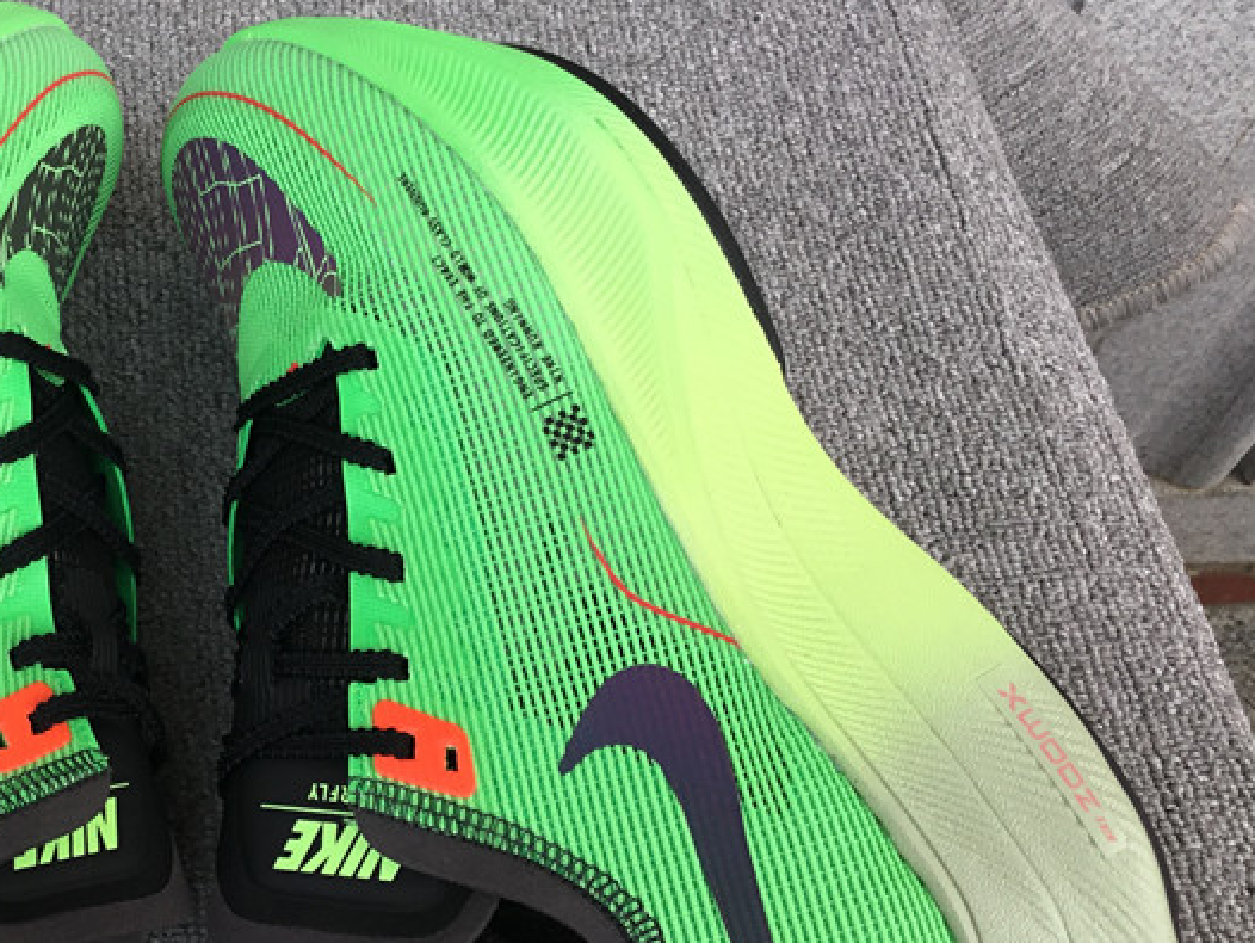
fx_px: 1922
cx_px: 200
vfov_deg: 27.4
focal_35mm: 53
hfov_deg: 34.7
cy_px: 591
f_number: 2.4
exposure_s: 1/287
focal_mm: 3.3
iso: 25
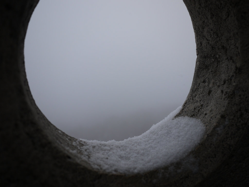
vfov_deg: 49.7
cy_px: 94
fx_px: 201
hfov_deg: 63.4
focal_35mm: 28
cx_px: 124
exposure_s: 1/1300
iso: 160
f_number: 3.2
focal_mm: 14
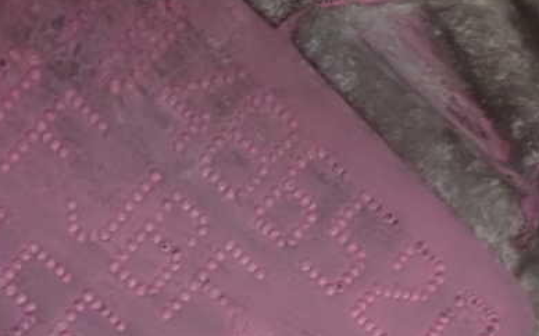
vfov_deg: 8.0
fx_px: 2408
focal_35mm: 164
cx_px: 204
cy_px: 164
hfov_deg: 12.8
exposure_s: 1/50
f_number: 4.9
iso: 1600
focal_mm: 18
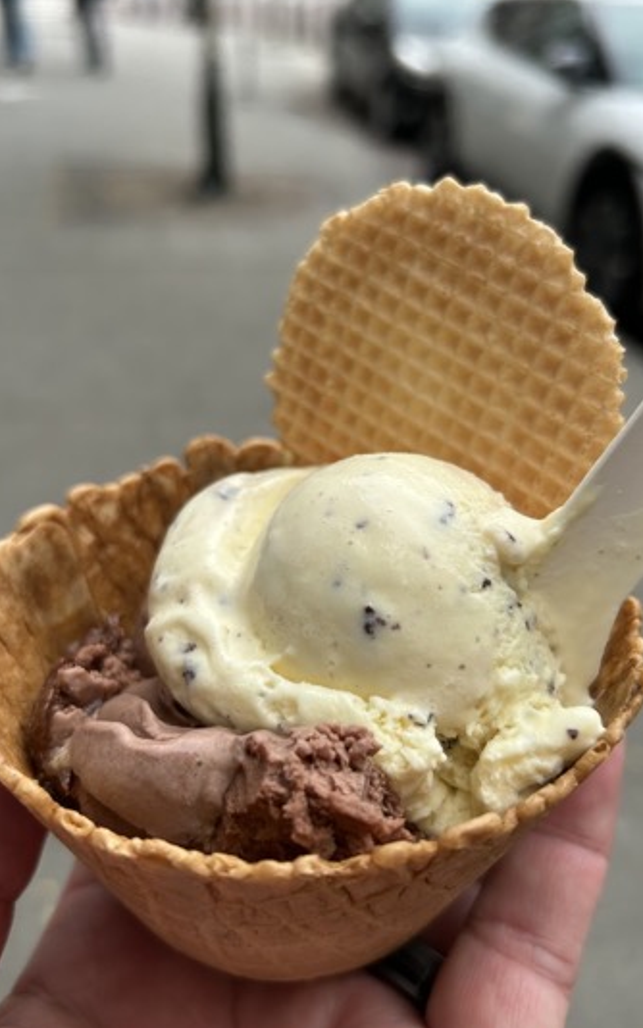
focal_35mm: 33
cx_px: 350
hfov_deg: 38.3
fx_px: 925
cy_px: 501
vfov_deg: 58.1
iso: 40
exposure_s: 1/216
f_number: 1.5
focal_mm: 5.7
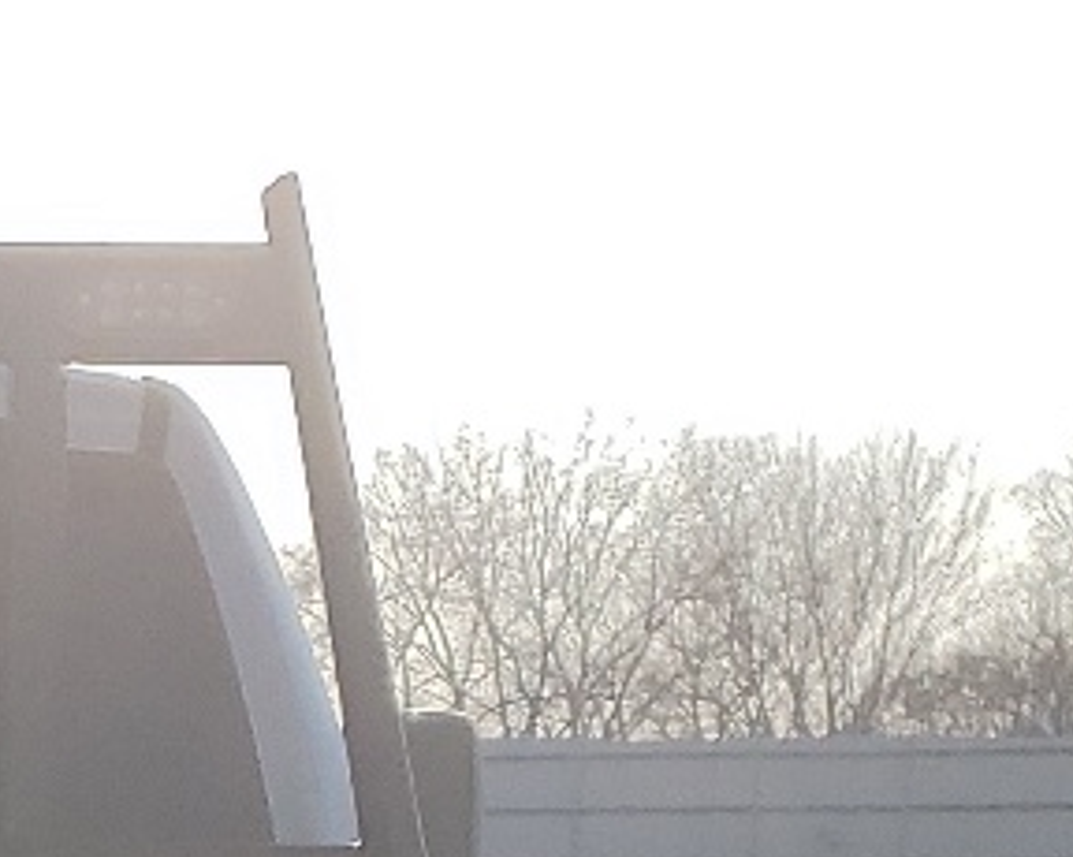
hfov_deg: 13.0
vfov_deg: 9.7
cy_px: 2042
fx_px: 4475
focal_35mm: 141
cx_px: -525
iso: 50
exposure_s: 1/5000
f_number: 1.5
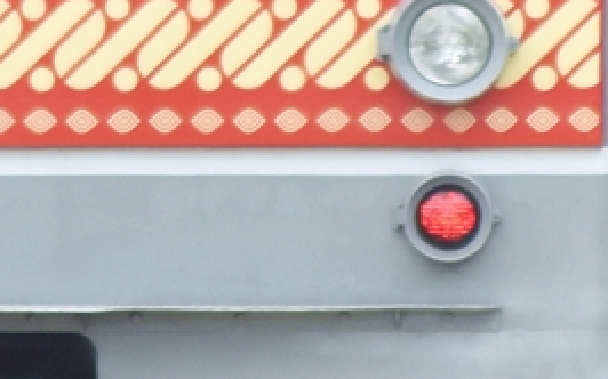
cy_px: -68
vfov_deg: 0.7
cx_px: -64
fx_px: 31967
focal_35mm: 1930
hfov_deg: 1.1
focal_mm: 280
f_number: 6.3
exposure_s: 1/800
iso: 200
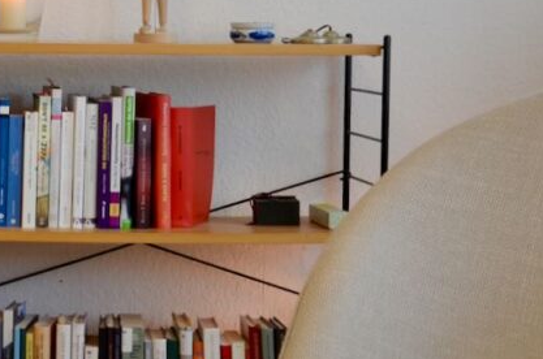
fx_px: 1776
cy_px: 111
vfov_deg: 11.5
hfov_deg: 16.8
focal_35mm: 118
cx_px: -57
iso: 450
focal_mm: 32
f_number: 4.5
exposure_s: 1/30
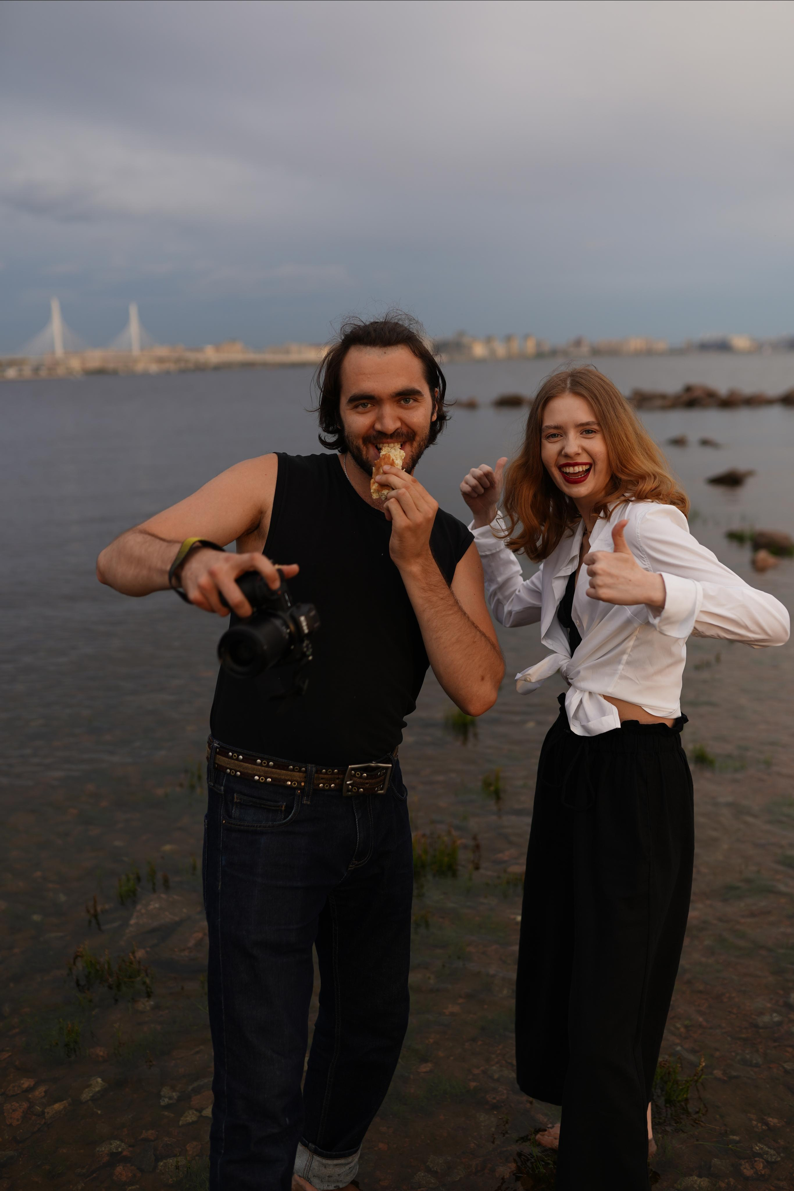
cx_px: 397
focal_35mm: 35
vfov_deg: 54.4
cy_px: 596
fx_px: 1158
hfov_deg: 37.9
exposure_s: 1/400
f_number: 2
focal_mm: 35
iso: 64
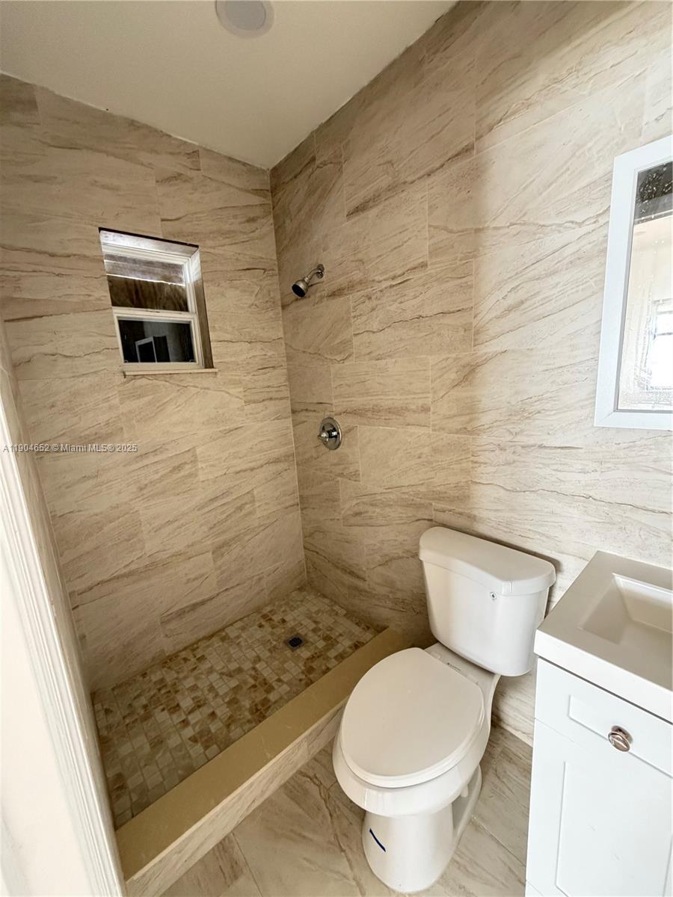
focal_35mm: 14
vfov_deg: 102.1
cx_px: 336
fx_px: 363
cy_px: 448
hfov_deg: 85.7
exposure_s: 1/60
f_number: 2.2
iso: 640
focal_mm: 2.22
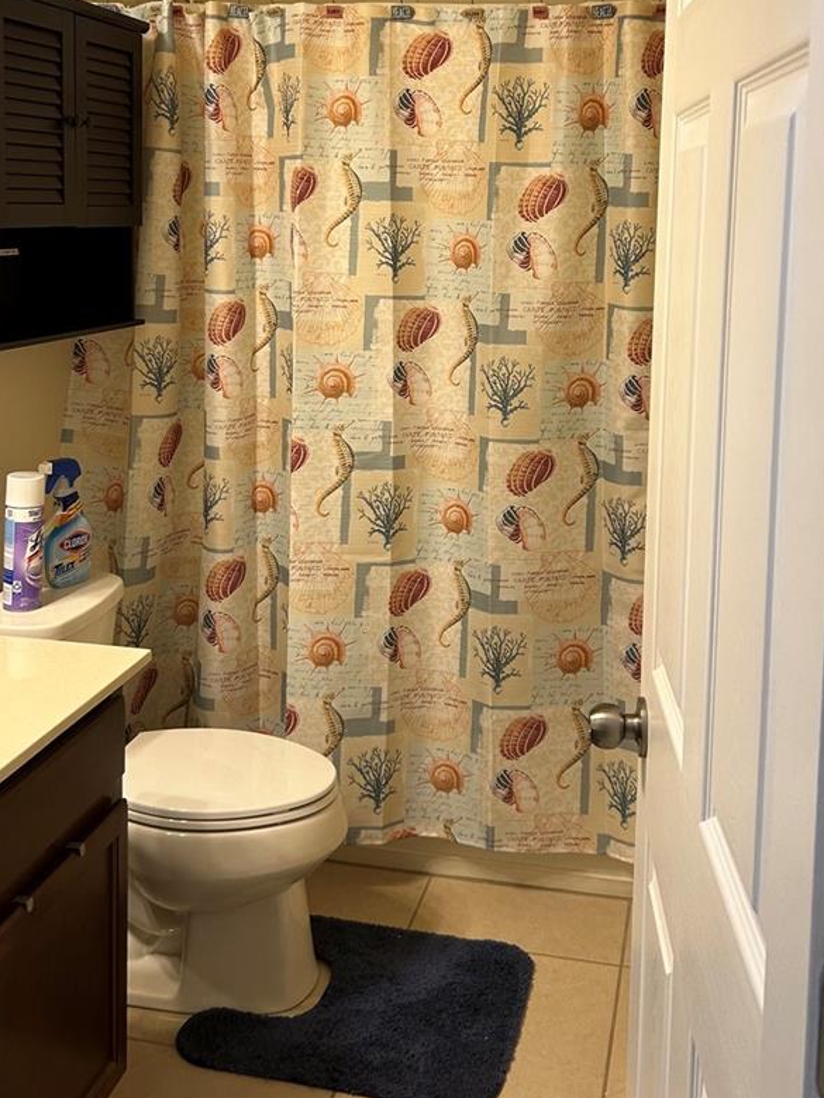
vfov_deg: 45.9
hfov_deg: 35.9
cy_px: 342
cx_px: 441
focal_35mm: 40
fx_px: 1270
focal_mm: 5.7
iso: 80
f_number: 1.5
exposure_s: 1/60
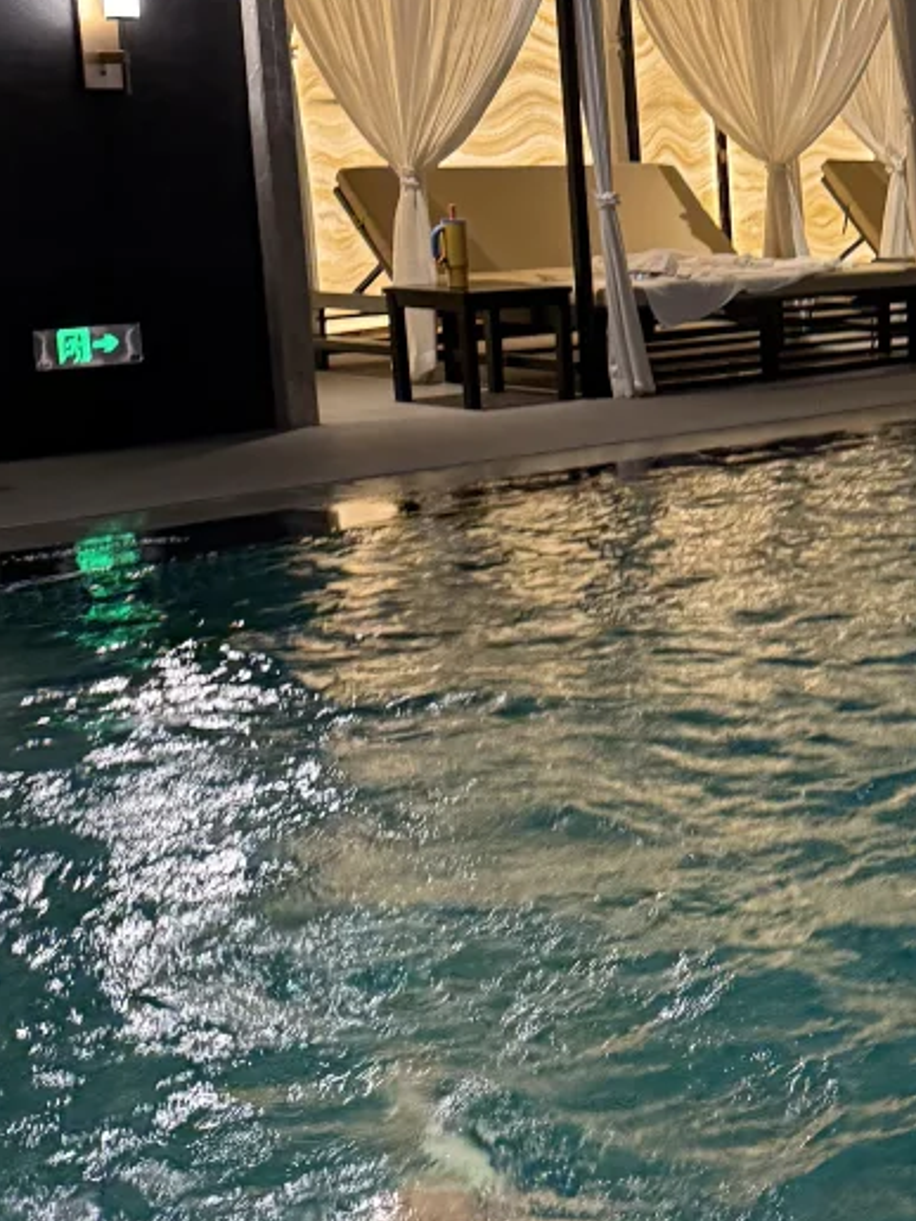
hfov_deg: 19.8
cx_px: 1259
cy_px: 589
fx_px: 2364
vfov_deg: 29.0
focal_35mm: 67
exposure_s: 1/50
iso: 400
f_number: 1.78
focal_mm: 6.76
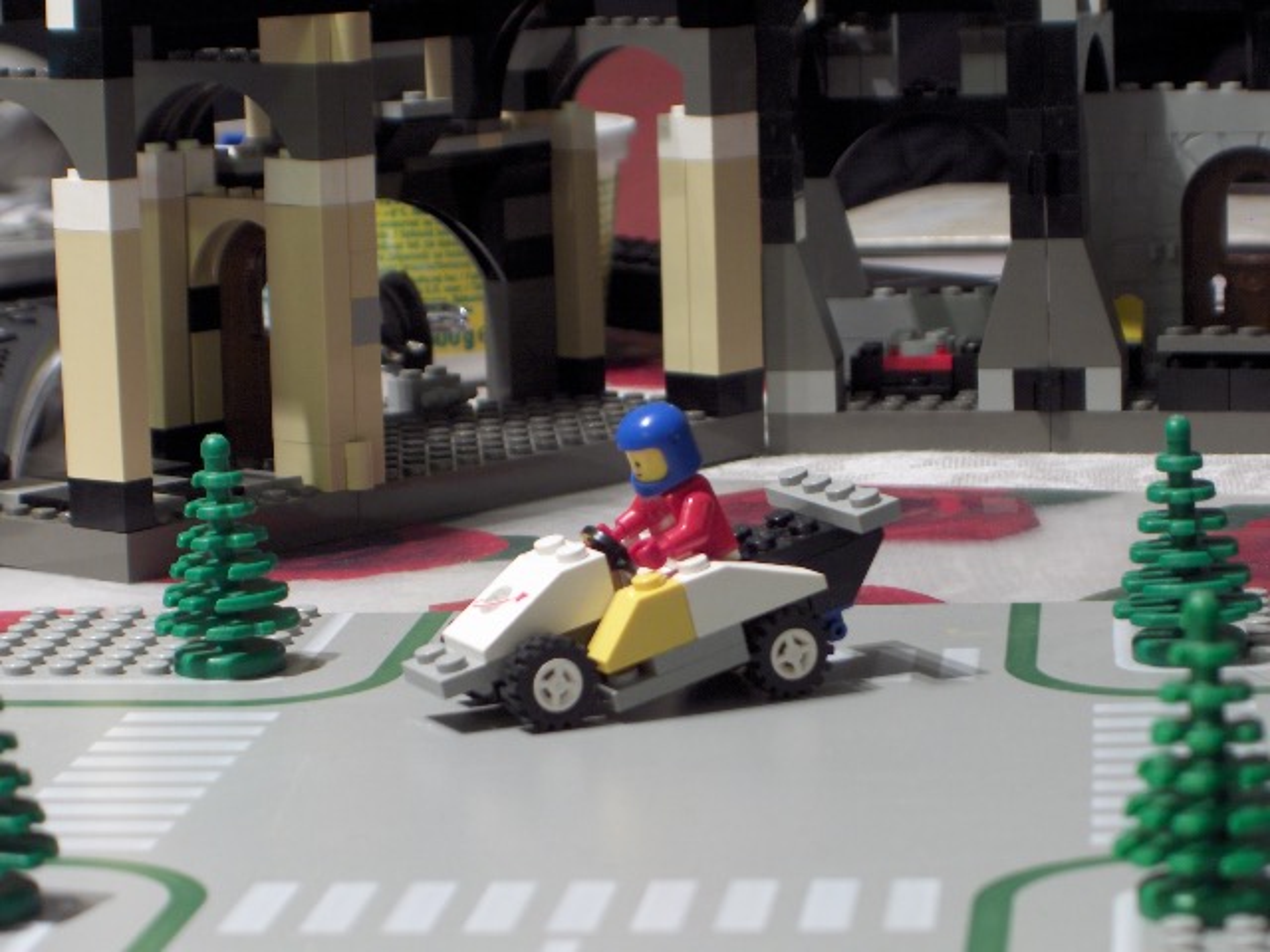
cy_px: 476
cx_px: 635
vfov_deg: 12.7
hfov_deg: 16.8
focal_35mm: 117
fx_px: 4293
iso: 100
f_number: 4.9
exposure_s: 1/1.01
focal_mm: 24
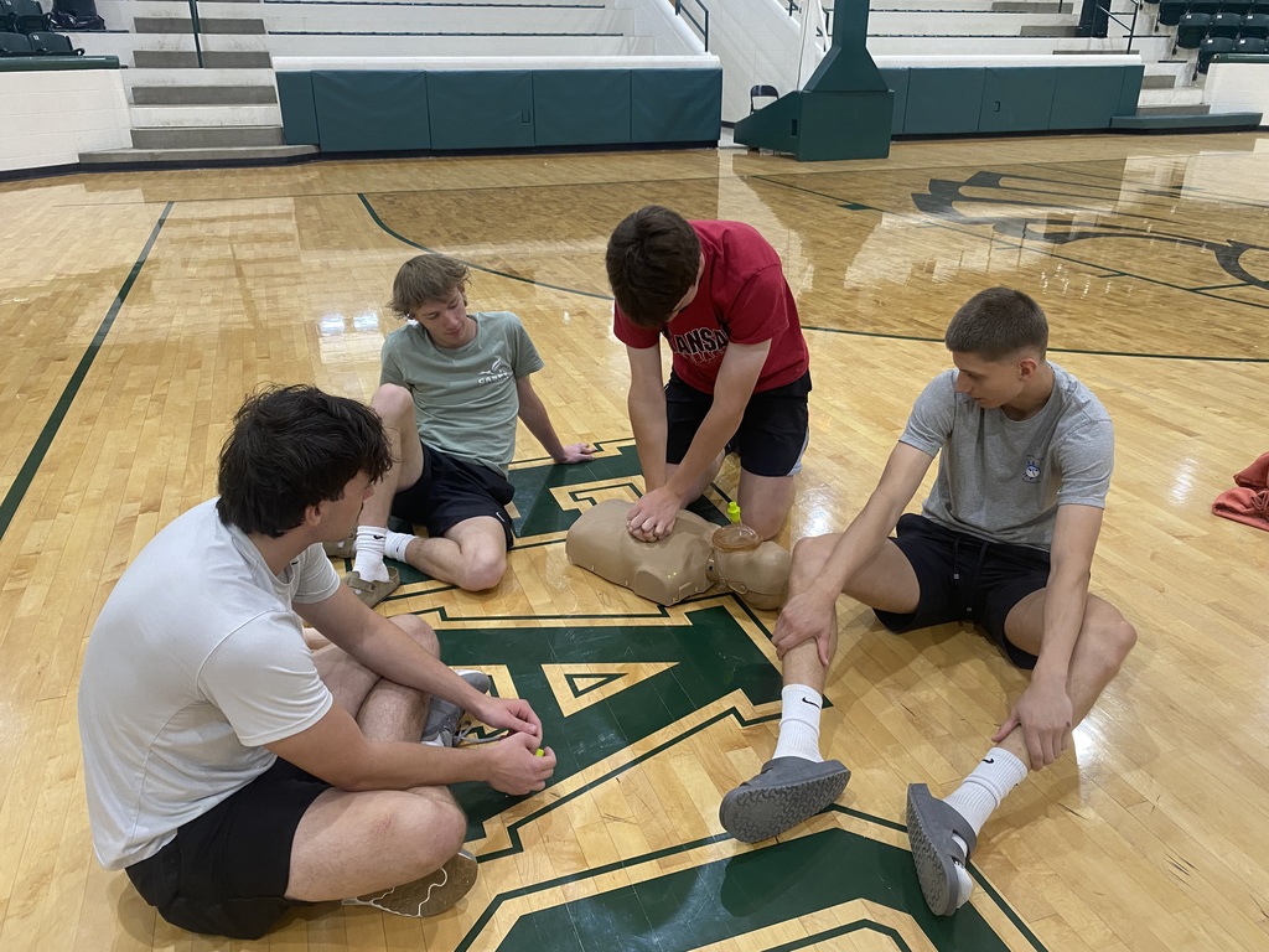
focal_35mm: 26
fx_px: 953
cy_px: 476
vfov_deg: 53.1
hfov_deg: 67.3
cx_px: 634
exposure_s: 1/60
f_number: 1.8
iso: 125
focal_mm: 4.25
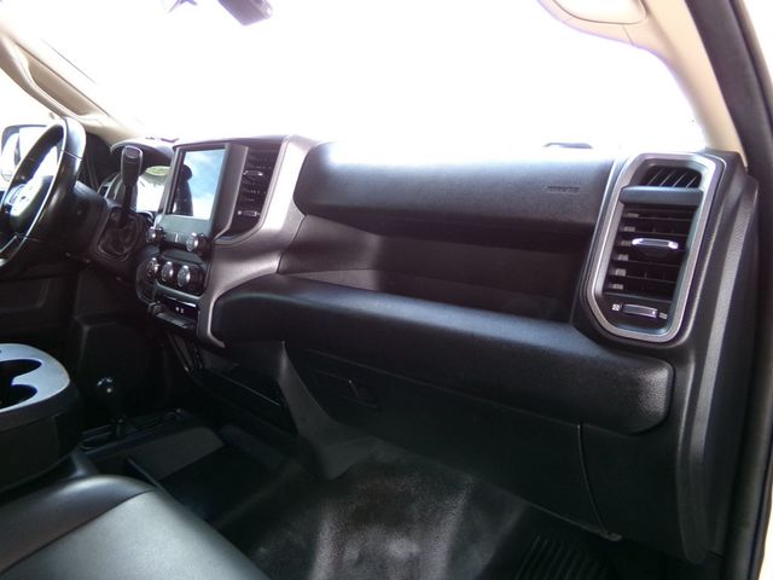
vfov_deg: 56.8
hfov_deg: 71.6
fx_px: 536
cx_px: 386
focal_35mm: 24
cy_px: 290
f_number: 3.7
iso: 318
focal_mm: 4.3
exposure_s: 1/60
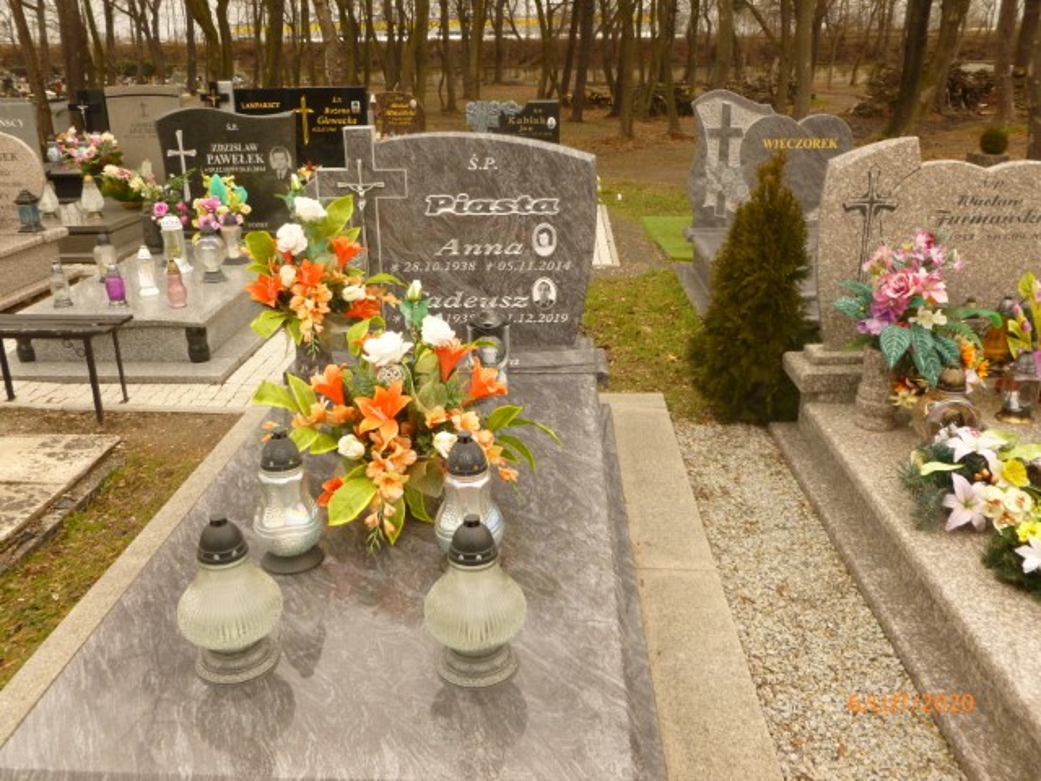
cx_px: 520
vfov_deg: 49.7
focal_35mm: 28
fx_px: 842
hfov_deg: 63.4
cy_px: 390
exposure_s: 1/200
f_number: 3.3
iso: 200
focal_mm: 5
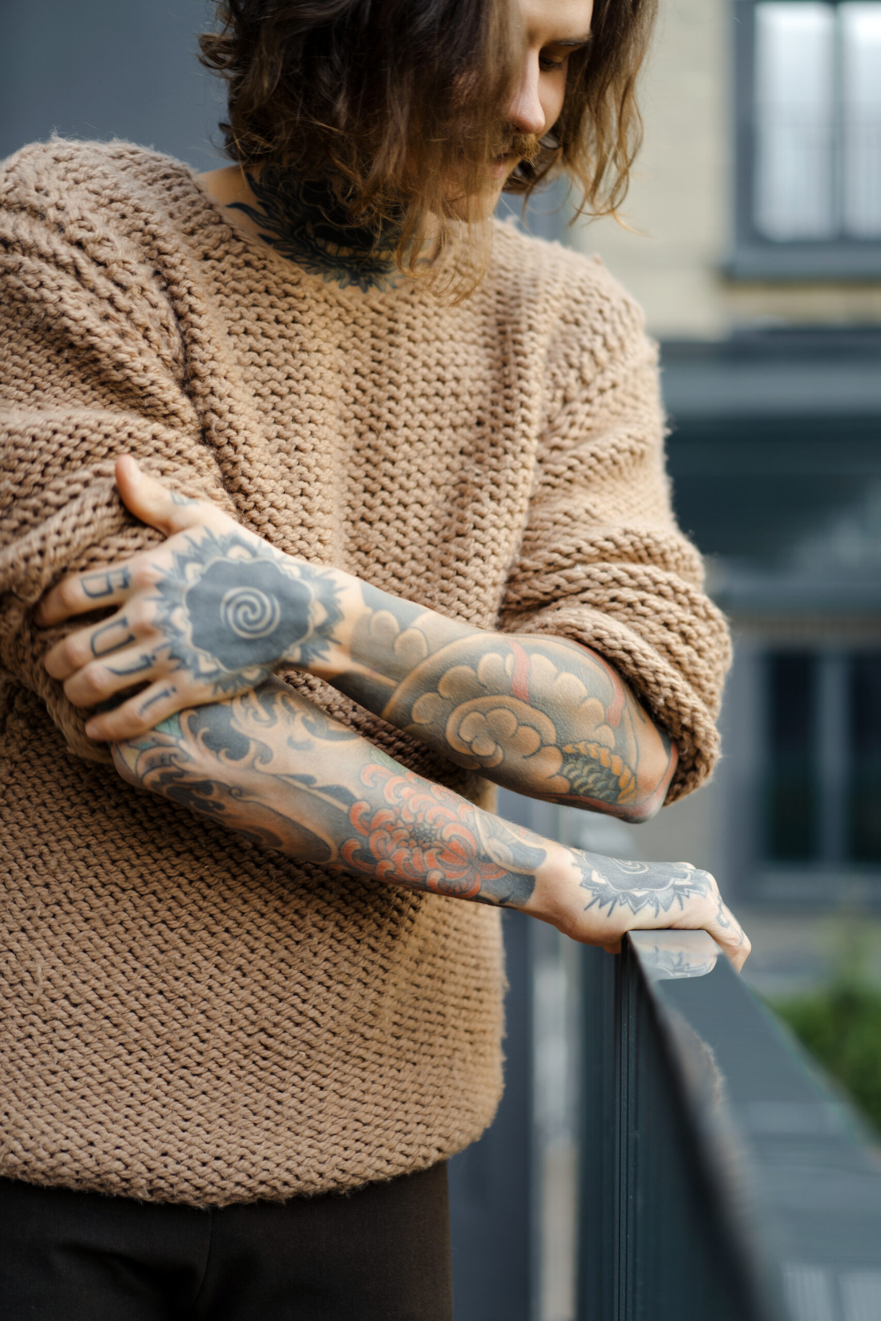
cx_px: 440
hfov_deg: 24.6
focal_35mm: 55
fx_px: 2019
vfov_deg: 36.2
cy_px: 660
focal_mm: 55
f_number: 1.8
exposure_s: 1/250
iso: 100
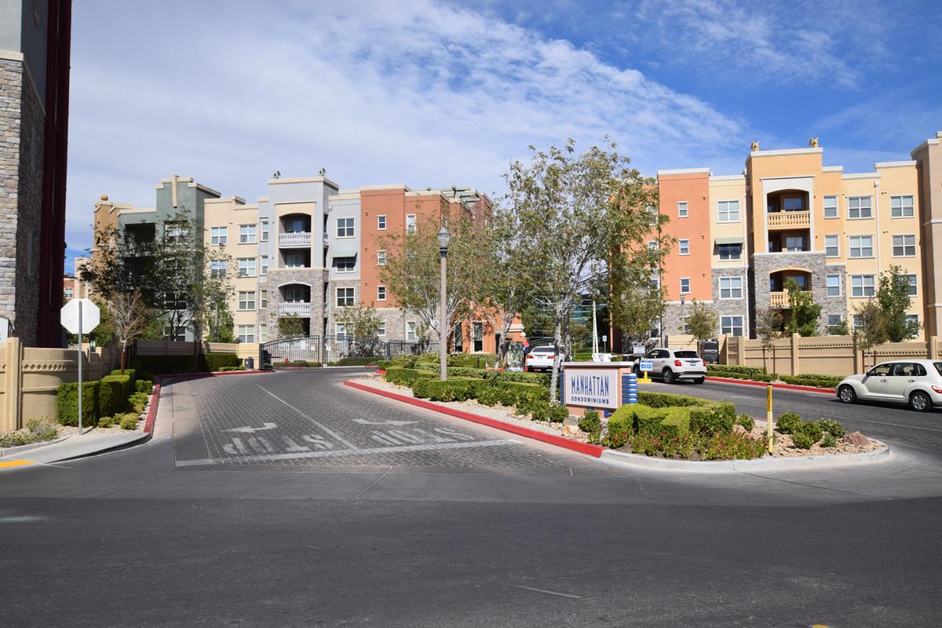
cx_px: 471
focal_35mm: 30
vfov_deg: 43.6
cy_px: 314
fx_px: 785
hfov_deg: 61.9
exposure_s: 1/400
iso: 200
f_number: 10
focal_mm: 20
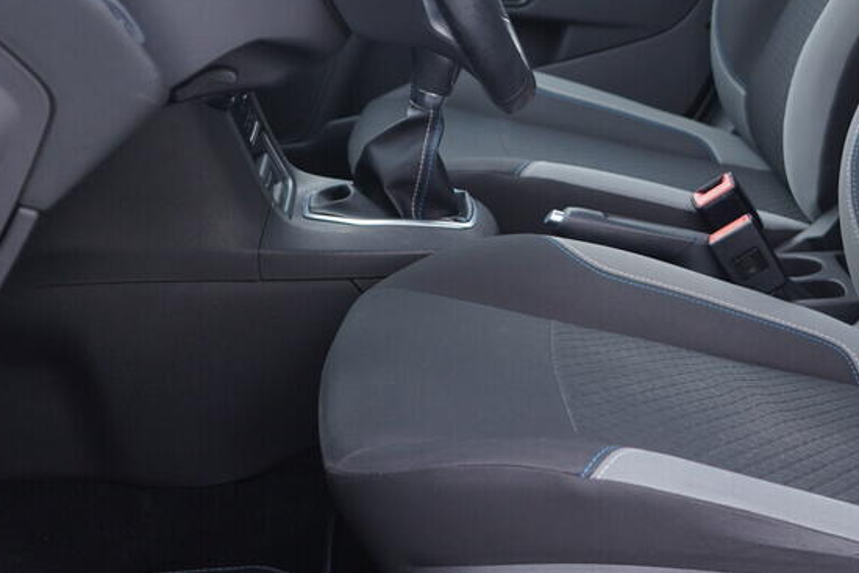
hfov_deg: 29.6
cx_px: 634
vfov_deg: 19.9
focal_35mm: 67
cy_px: 43
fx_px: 1599
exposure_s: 1/40
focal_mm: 24
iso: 160
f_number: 2.8
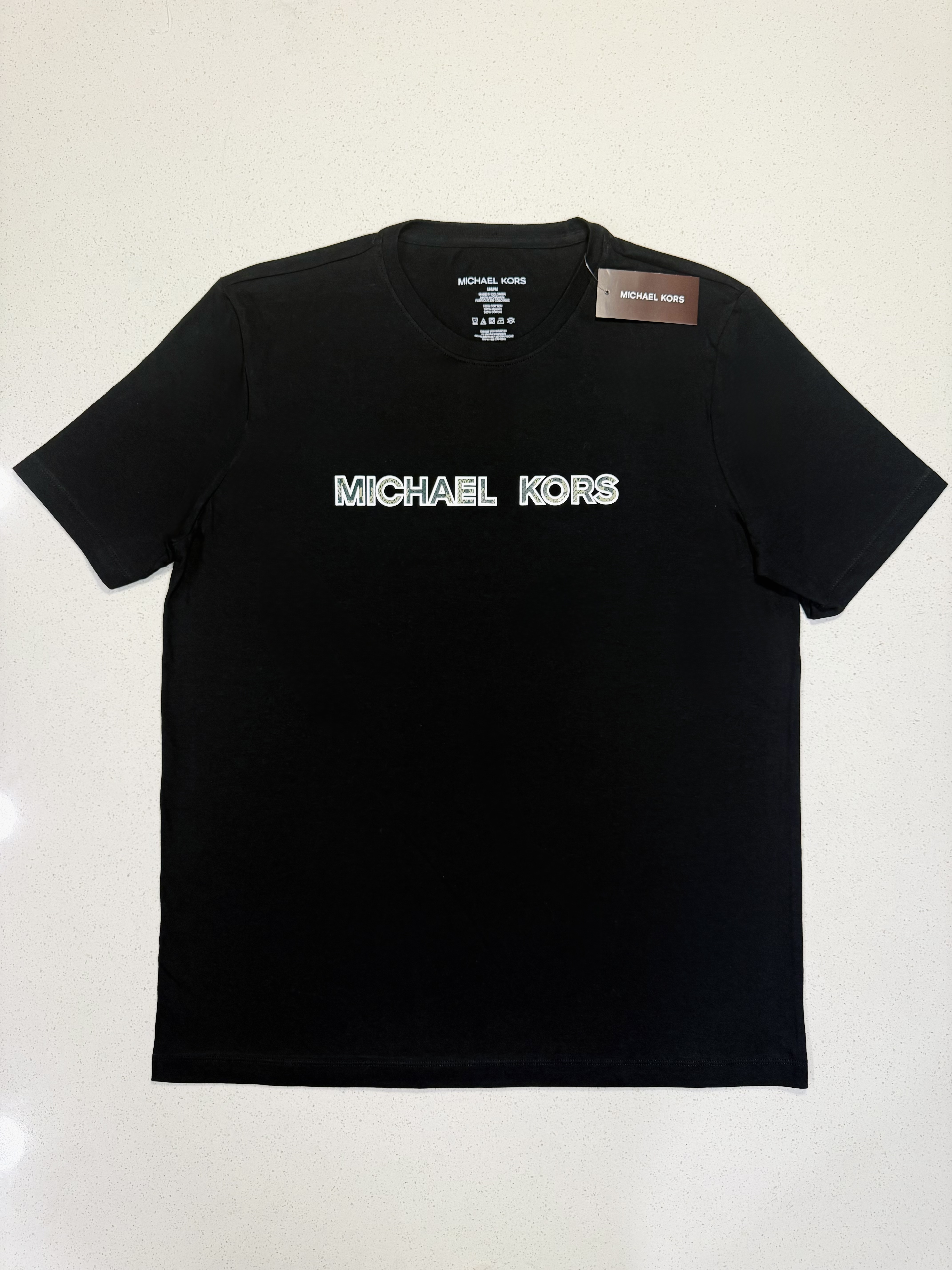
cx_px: 476
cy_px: 635
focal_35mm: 24
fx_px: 880
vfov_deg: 71.6
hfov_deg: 56.8
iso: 160
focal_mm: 6.76
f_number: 1.78
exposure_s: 1/60
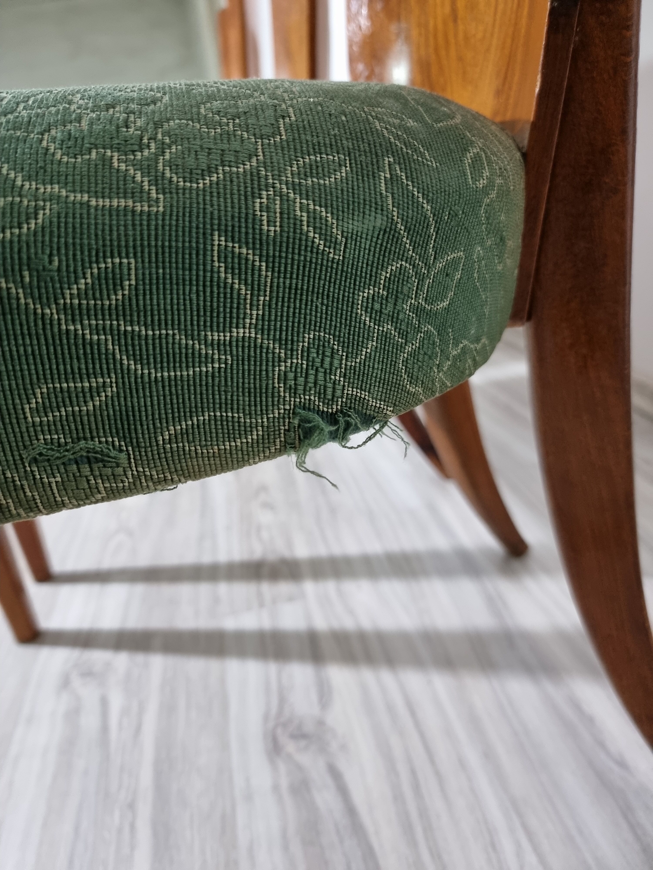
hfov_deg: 56.8
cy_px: 435
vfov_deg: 71.6
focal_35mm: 24
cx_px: 326
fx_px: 604
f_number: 1.8
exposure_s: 1/50
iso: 400
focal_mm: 6.7
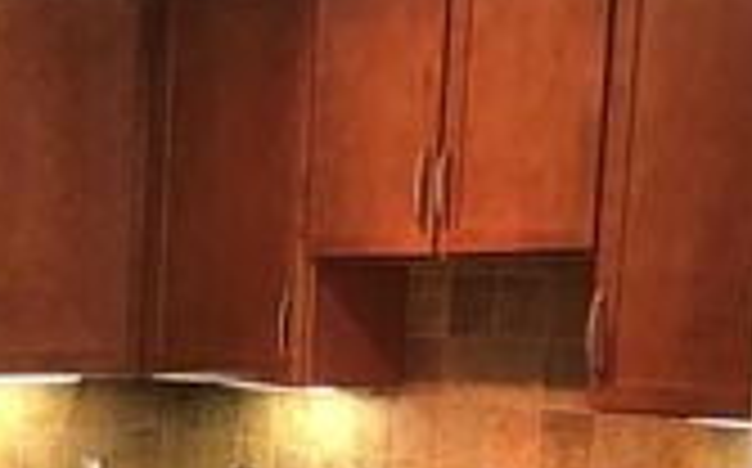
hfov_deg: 20.3
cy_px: 533
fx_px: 1822
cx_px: -342
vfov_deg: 14.3
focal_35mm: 89
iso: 50
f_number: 1.8
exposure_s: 1/15
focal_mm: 3.99
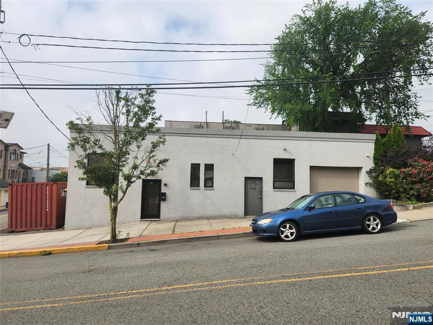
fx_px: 288
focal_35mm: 23
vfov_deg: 58.9
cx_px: 216
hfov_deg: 73.9
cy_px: 162
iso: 20
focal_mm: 5.4
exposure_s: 1/1789
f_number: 1.8
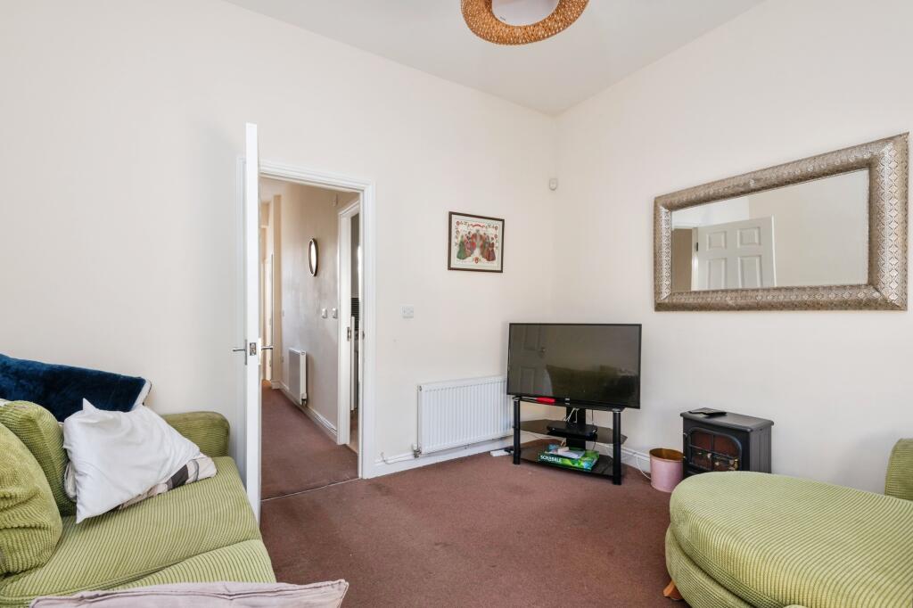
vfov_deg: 73.7
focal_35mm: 16
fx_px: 406
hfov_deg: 96.8
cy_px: 304
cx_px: 456
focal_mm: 16
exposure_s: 1/30
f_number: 8
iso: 320
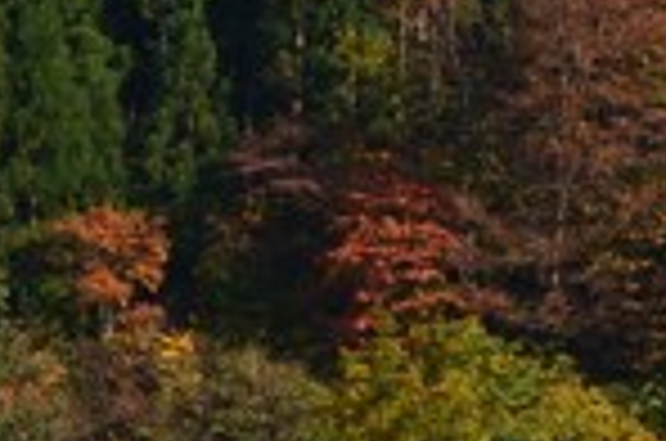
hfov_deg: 2.0
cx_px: 1516
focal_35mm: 1041
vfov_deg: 1.3
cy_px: -846
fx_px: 19217
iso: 100
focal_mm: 100
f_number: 6.3
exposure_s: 1/500
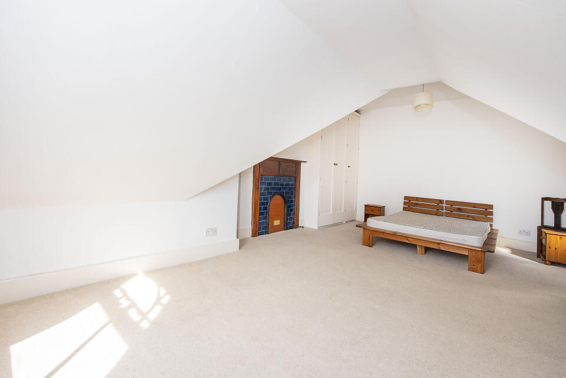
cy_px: 184
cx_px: 274
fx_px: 236
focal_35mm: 15
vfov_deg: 77.4
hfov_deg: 100.3
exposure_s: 1/200
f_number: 5
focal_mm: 14
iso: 250
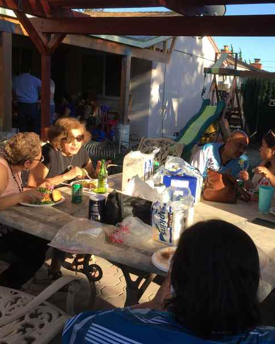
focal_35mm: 38
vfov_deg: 48.0
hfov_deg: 38.7
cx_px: 182
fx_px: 387
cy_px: 173
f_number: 2.2
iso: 32
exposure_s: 1/659
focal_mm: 4.15
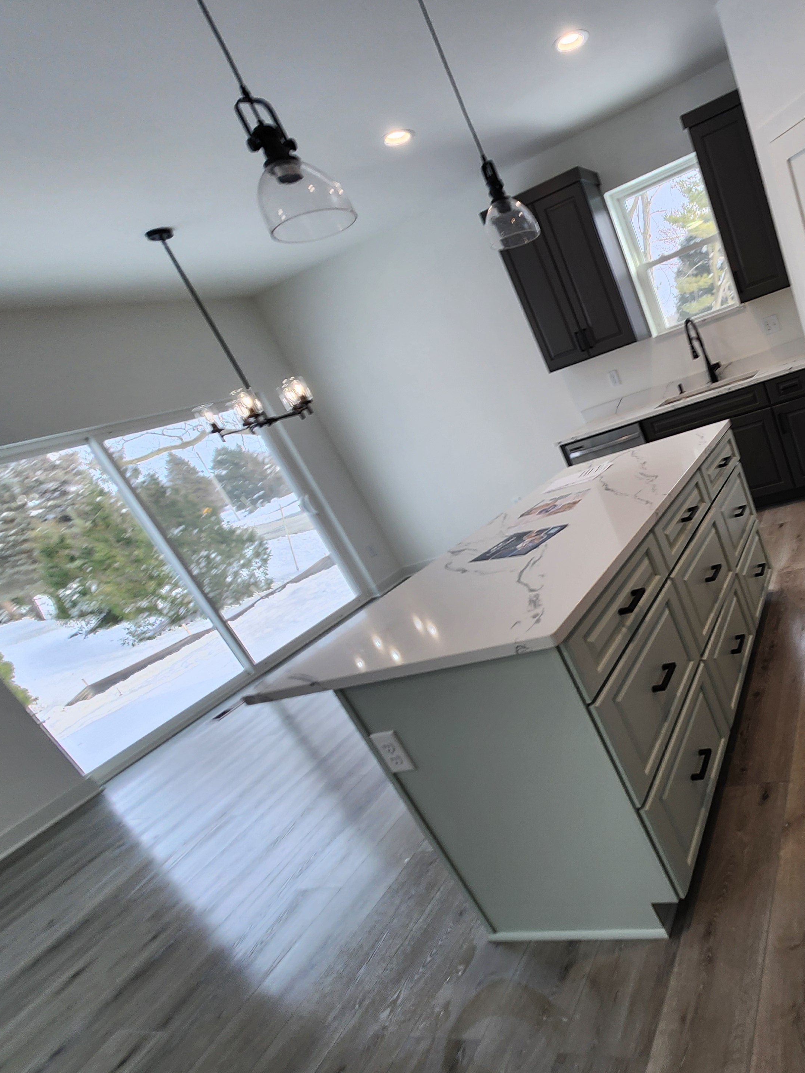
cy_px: 532
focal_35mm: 18
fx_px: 558
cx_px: 703
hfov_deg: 61.9
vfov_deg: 87.8
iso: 50
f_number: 2.2
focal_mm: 2.2
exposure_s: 1/60
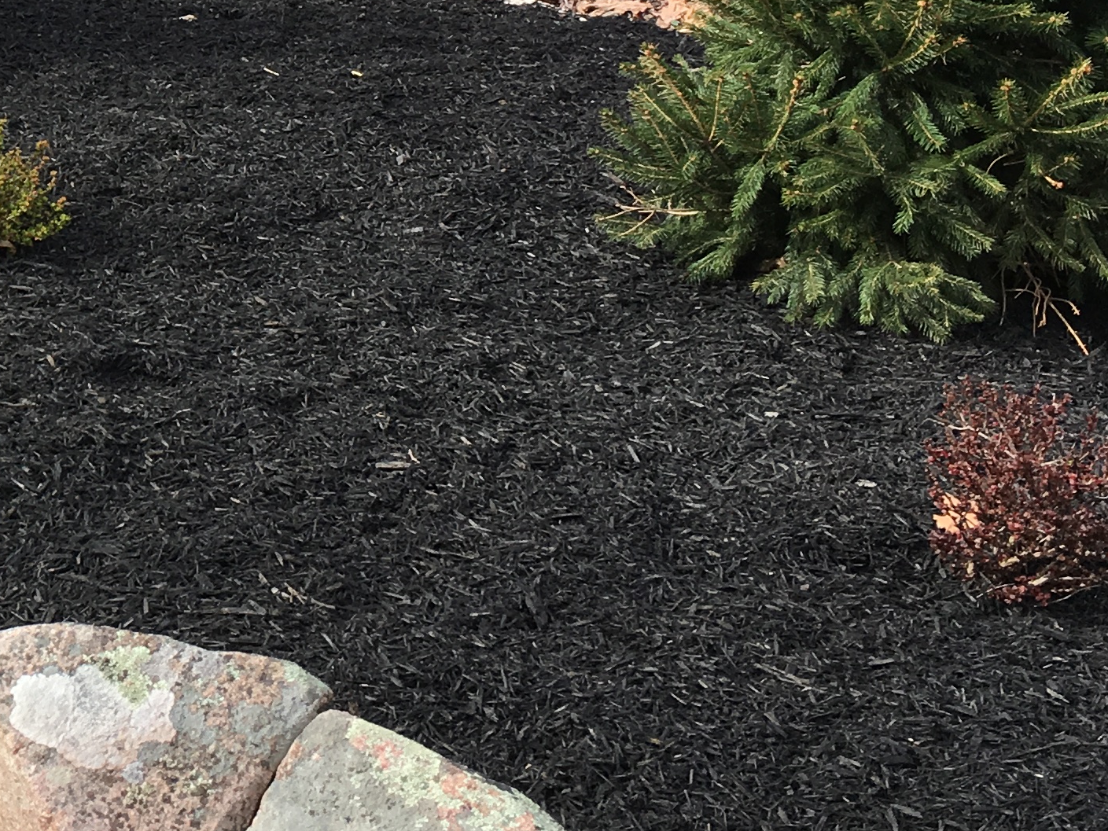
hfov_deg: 21.7
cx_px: -260
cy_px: 90
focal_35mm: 83
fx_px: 2657
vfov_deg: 17.5
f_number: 2.2
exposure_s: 1/411
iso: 25
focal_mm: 4.15
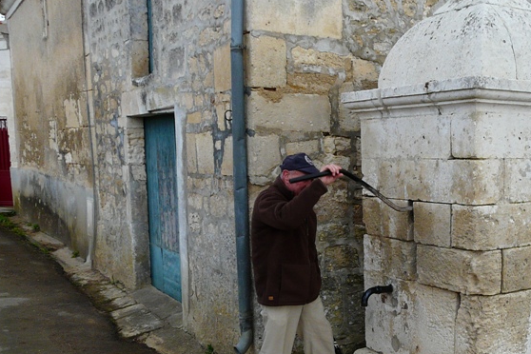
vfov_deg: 29.1
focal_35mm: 46
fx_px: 678
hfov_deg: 41.4
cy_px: 222
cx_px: 405
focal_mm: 4.6
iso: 100
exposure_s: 1/200
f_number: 4
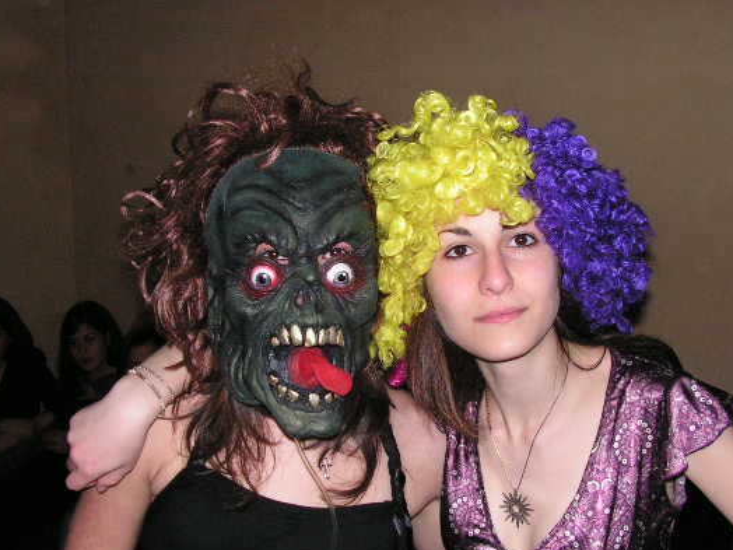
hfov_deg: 42.8
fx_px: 932
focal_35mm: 44
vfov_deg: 32.8
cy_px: 312
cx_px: 434
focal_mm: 6
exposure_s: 1/40
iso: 200
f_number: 3.2
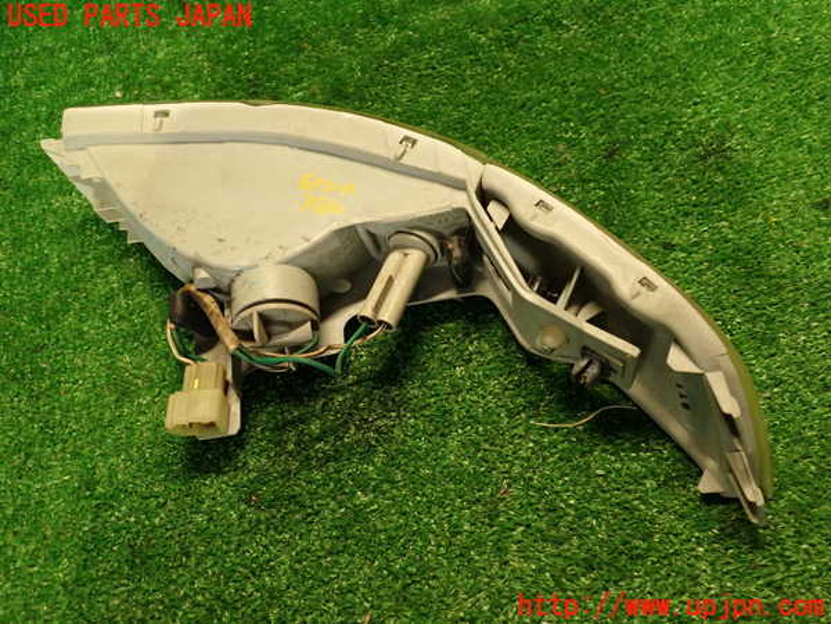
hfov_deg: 56.8
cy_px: 312
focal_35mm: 32
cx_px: 416
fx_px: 768
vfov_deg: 44.2
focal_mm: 5.79
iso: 320
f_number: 2.4
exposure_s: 1/30
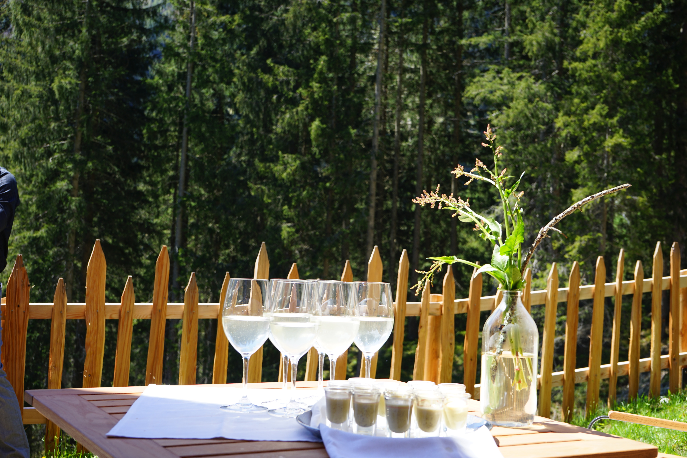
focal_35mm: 49
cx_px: 344
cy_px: 229
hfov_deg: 40.3
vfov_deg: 27.5
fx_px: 935
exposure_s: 1/80
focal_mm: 49
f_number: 8
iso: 100
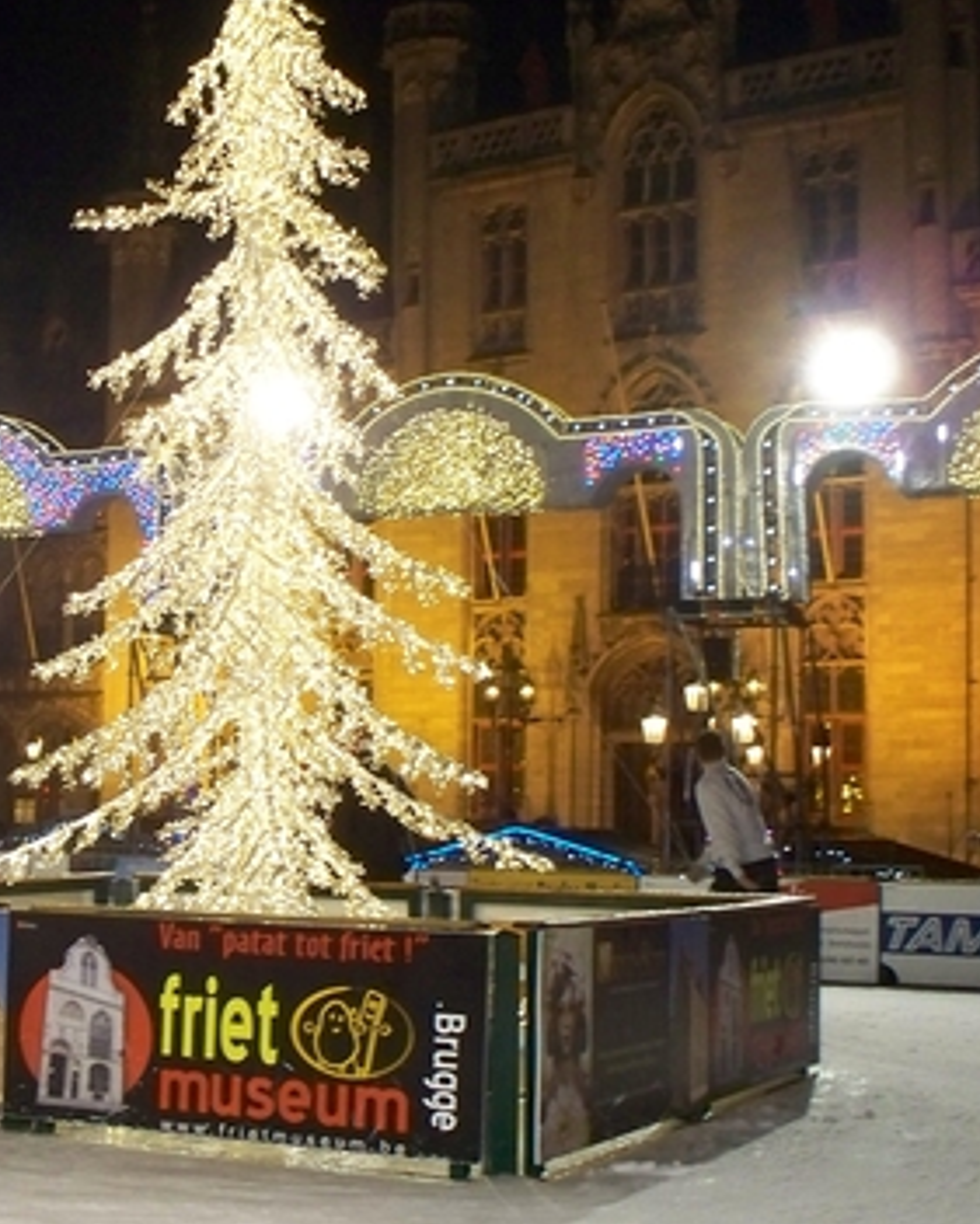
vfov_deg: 31.4
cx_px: 195
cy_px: 635
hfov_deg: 25.0
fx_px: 2174
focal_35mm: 60
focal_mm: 7.54
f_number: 2.8
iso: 400
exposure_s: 1/50
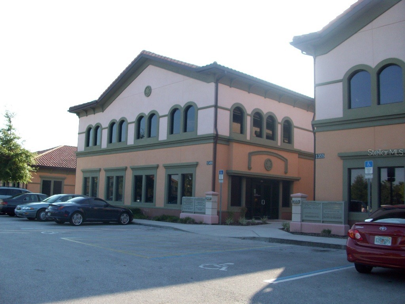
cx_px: 202
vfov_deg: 41.8
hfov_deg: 54.0
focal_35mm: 34
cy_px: 152
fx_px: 398
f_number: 2.8
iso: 64
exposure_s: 1/363
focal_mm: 5.7
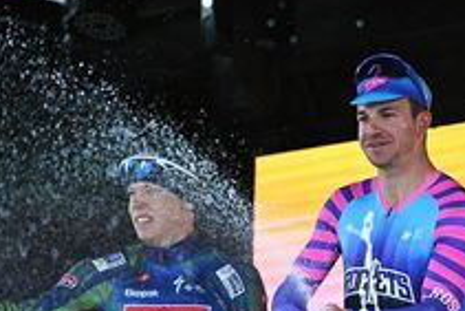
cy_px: 230
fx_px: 3425
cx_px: 357
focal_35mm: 265
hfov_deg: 7.8
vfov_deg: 5.2
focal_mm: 140
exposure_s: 1/1000
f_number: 3.2
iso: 10000
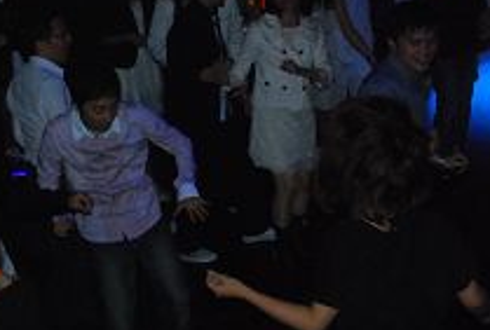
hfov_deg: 23.9
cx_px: 136
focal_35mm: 84
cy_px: 199
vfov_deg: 16.4
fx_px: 1148
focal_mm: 27
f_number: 4
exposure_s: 1/80
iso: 1600
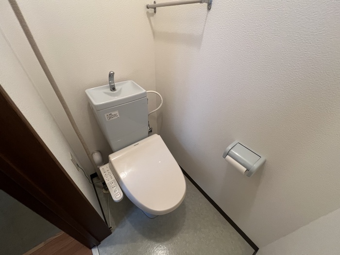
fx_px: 128
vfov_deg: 89.9
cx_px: 170
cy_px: 128
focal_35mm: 13
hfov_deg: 106.2
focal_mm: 1.57
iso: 200
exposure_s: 1/50
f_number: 1.8
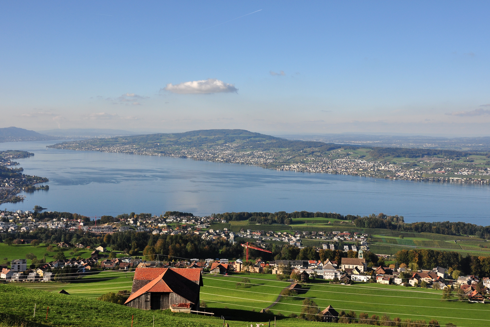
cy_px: 161
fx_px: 585
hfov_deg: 45.4
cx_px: 242
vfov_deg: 31.2
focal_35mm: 43
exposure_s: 1/320
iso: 200
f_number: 11
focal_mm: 28
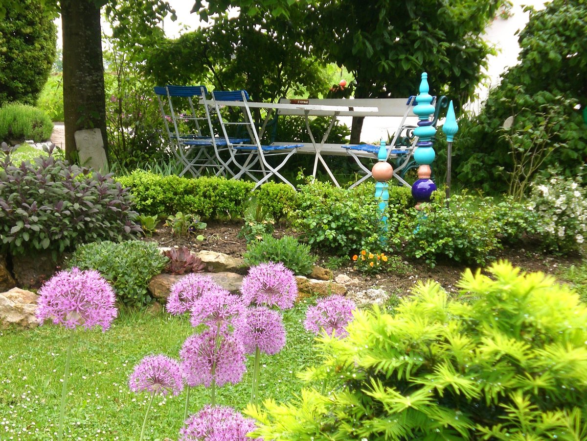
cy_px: 220
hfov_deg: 26.0
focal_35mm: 75
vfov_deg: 19.6
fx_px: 1272
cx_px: 294
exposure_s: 1/100
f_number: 4.5
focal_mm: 12.47
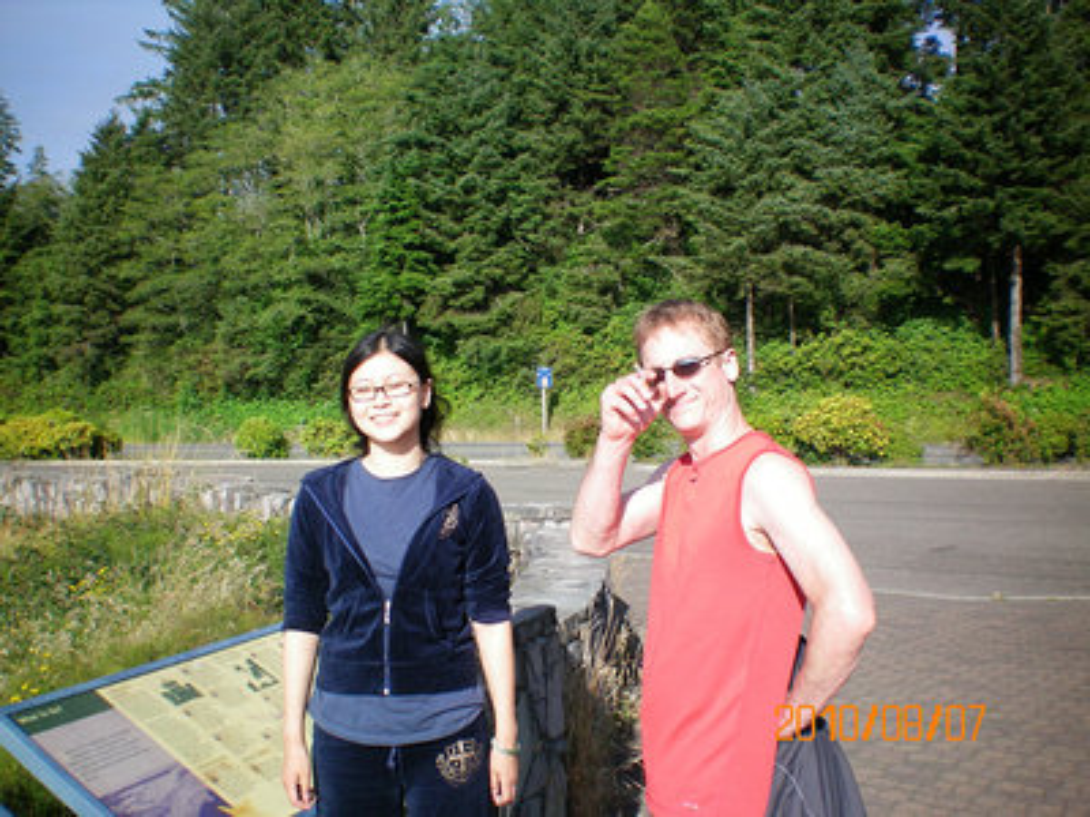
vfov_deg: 37.7
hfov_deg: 49.0
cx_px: 545
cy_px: 408
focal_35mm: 38
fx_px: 1197
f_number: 4.6
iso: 64
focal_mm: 6.3
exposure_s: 1/320
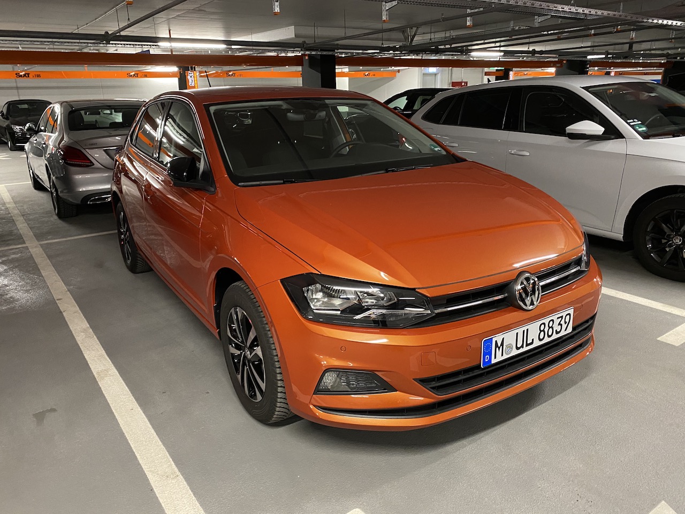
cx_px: 342
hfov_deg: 67.3
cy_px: 257
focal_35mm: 26
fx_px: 515
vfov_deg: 53.1
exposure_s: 1/33
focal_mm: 4.25
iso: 400
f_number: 1.8
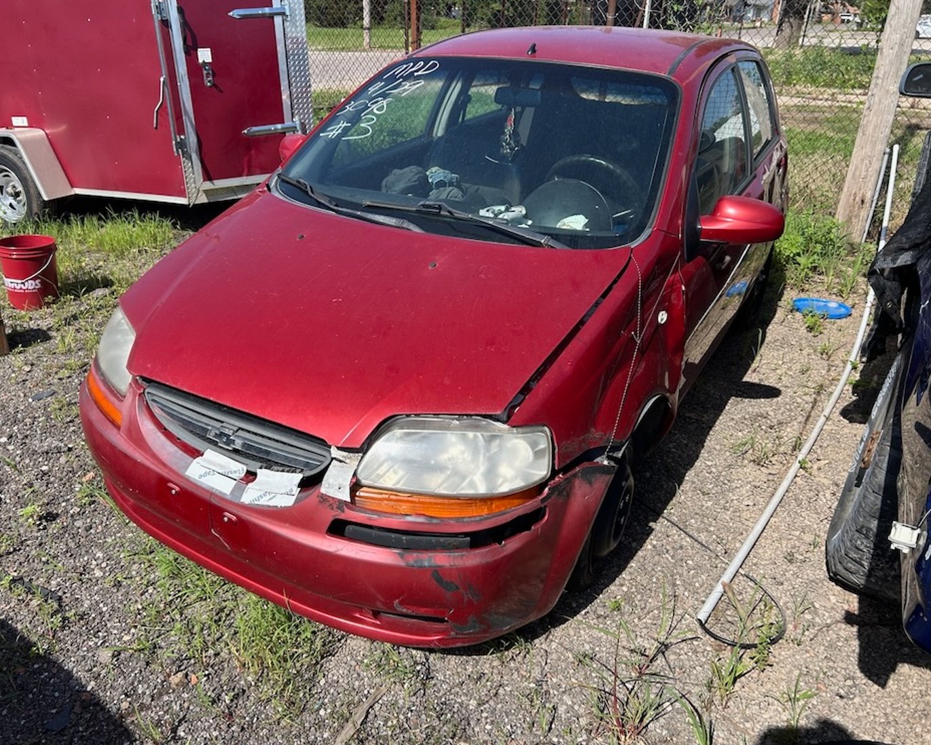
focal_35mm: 28
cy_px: 367
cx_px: 427
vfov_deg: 51.5
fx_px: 772
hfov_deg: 62.1
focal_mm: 5.7
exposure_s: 1/2762
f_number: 1.5
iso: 50
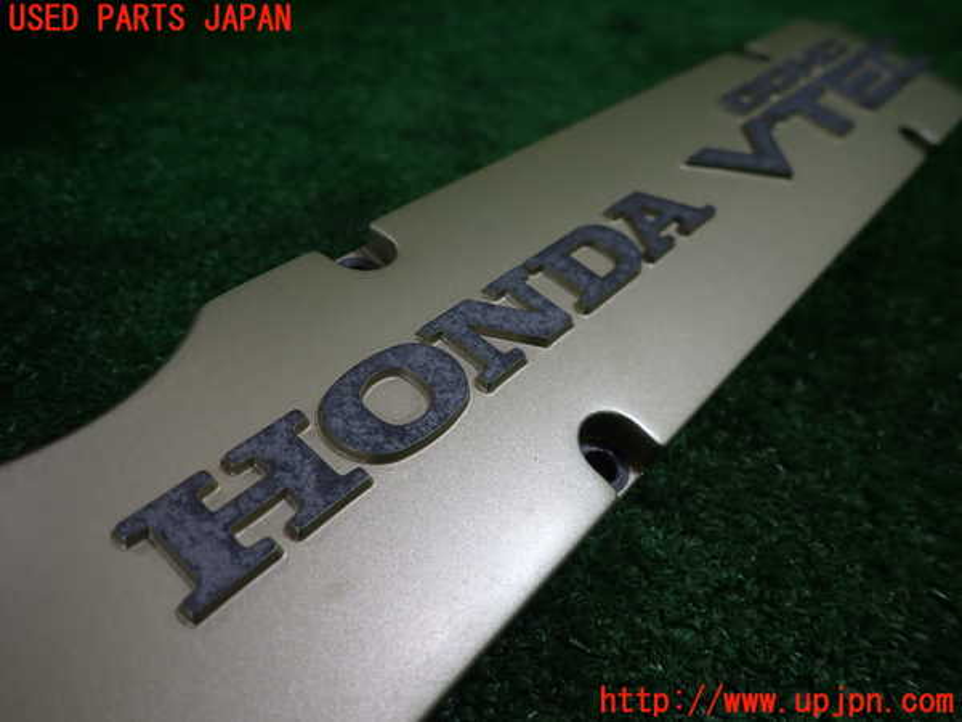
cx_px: 481
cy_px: 361
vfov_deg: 54.9
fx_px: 695
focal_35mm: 25
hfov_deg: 69.4
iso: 100
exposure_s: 1/100
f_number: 2
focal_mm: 4.5
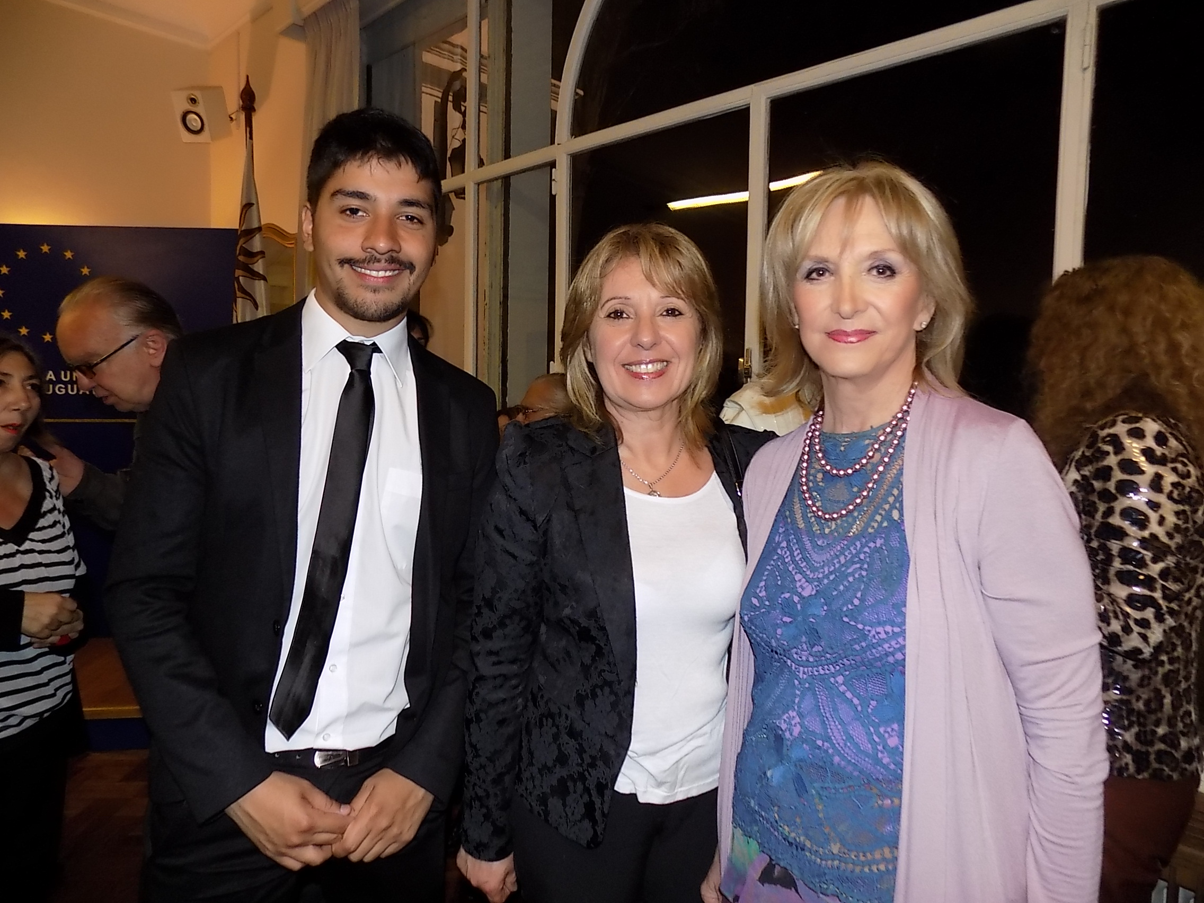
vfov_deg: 58.9
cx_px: 602
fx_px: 800
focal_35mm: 23
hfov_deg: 73.9
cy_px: 452
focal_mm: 4
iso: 200
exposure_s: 1/30
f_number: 3.1
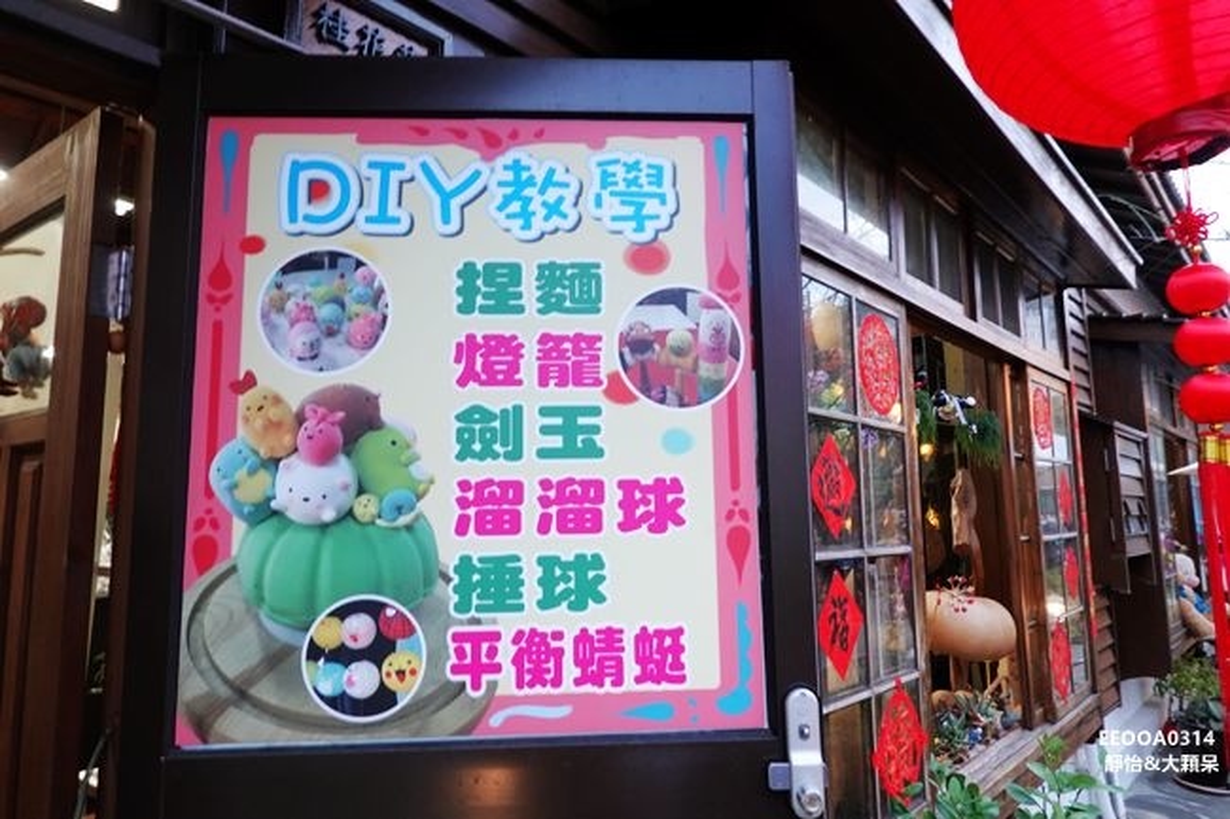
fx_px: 820
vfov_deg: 53.1
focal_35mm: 24
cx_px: 615
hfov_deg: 73.8
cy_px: 410
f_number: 2.8
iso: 800
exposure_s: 1/25
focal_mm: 9
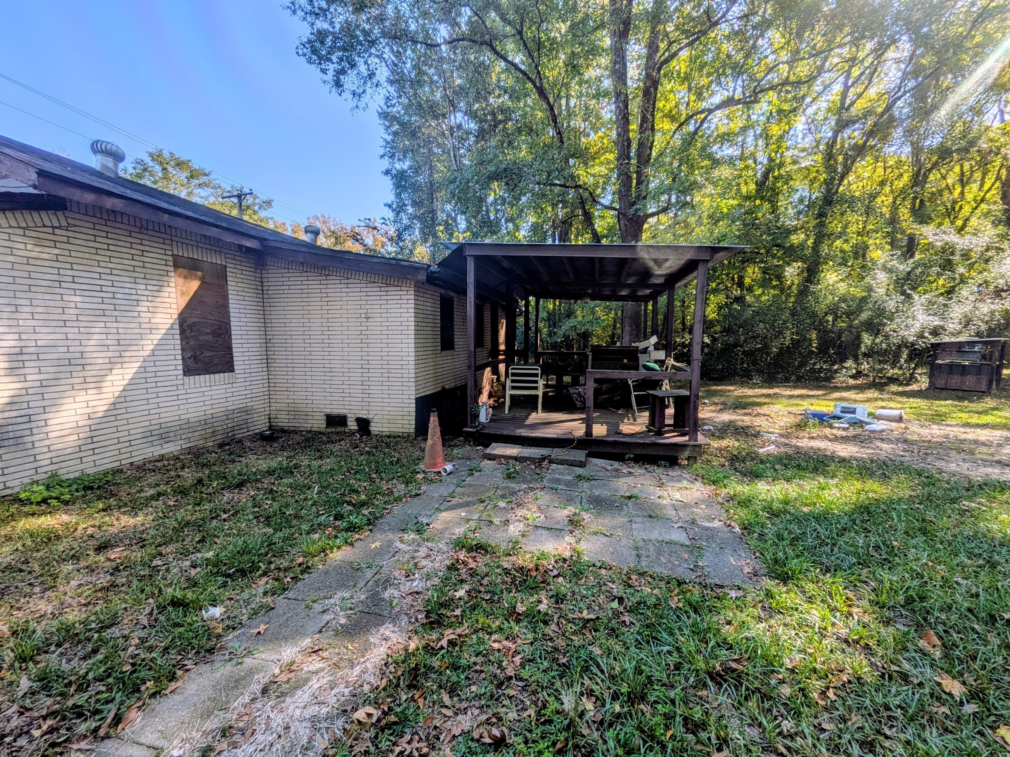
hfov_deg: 102.1
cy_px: 378
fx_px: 408
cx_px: 505
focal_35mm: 14
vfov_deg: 85.7
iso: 41
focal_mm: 1.85
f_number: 2.2
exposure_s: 1/550
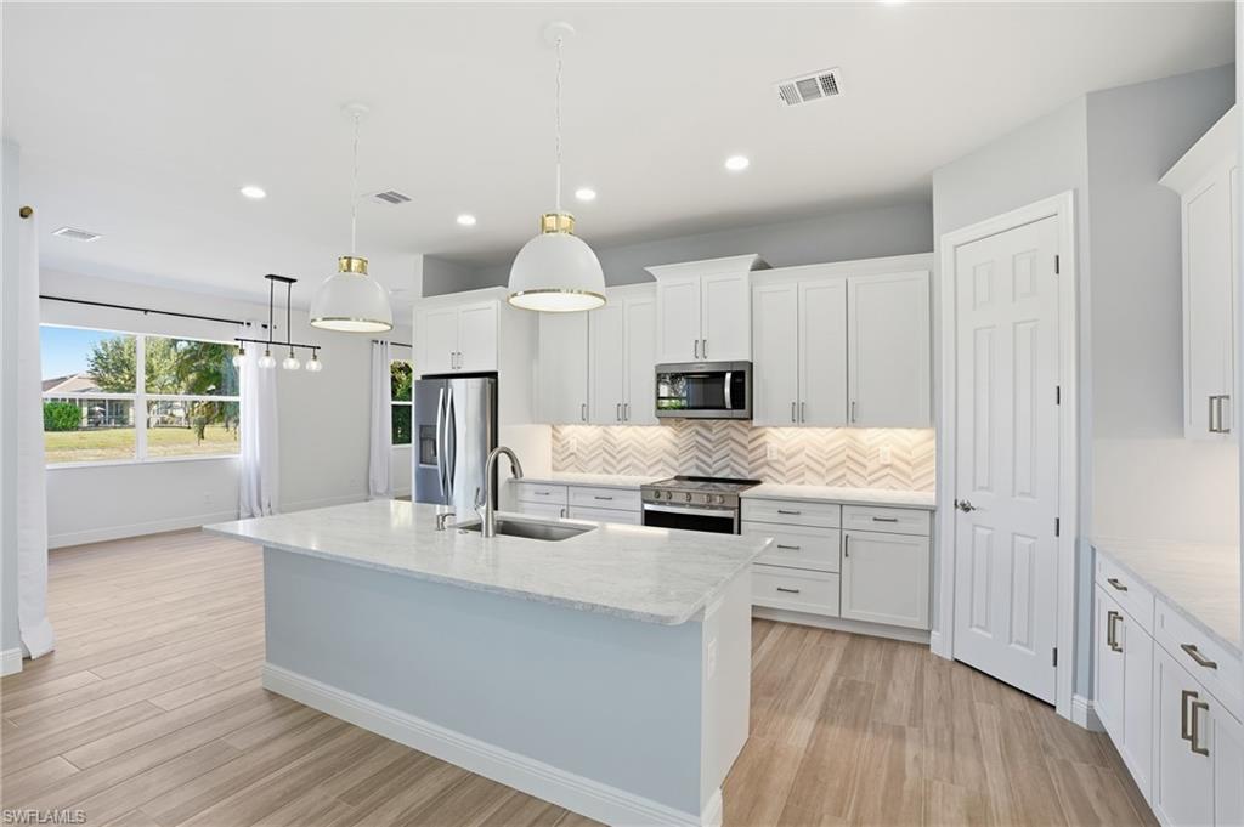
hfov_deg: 96.8
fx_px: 552
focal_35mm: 16
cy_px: 414
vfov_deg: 73.7
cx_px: 622
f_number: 9
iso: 200
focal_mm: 16
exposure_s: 1/80
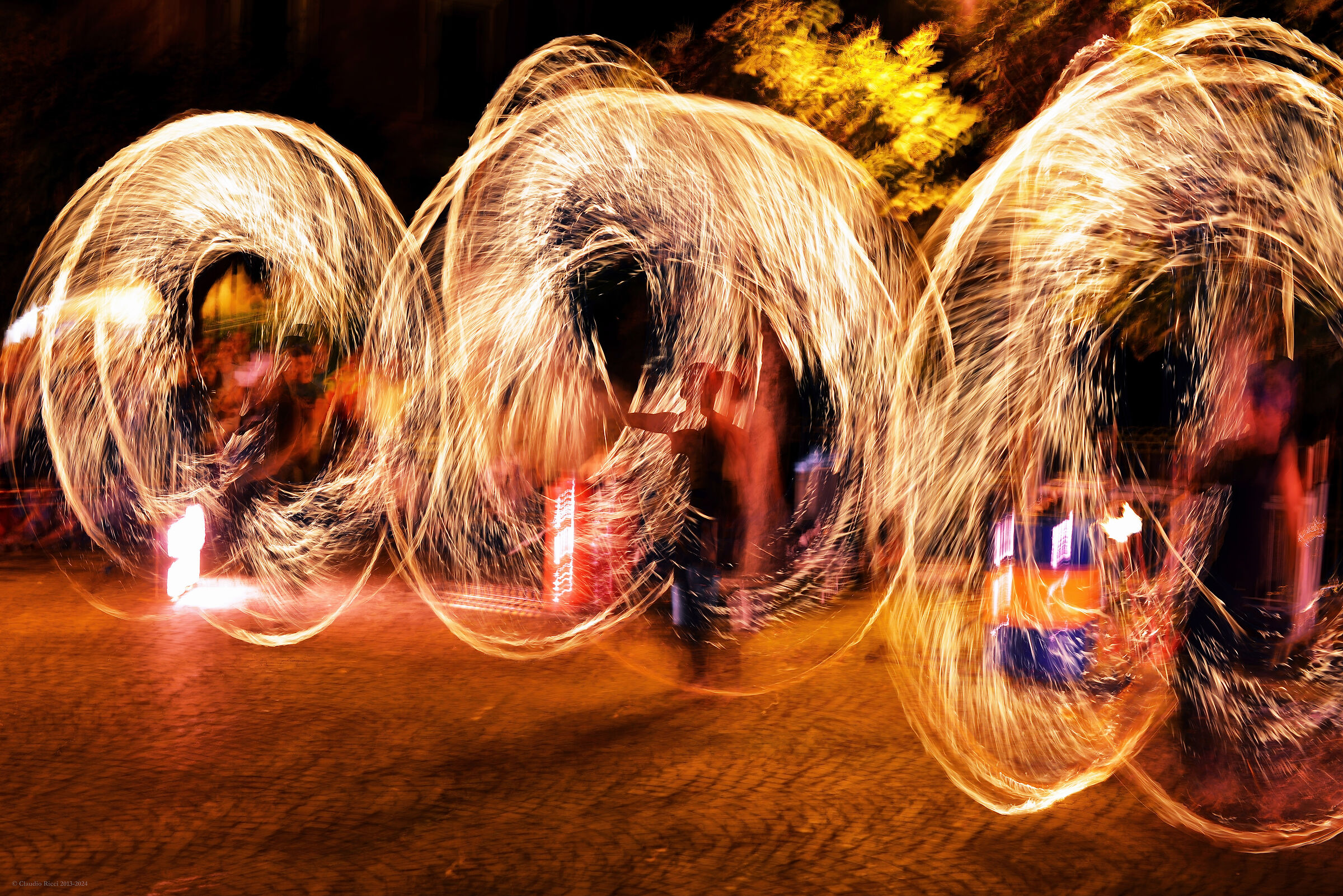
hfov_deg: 39.6
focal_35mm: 50
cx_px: 672
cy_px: 448
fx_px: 1866
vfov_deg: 27.0
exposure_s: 2.5
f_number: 7.1
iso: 100
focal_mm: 50
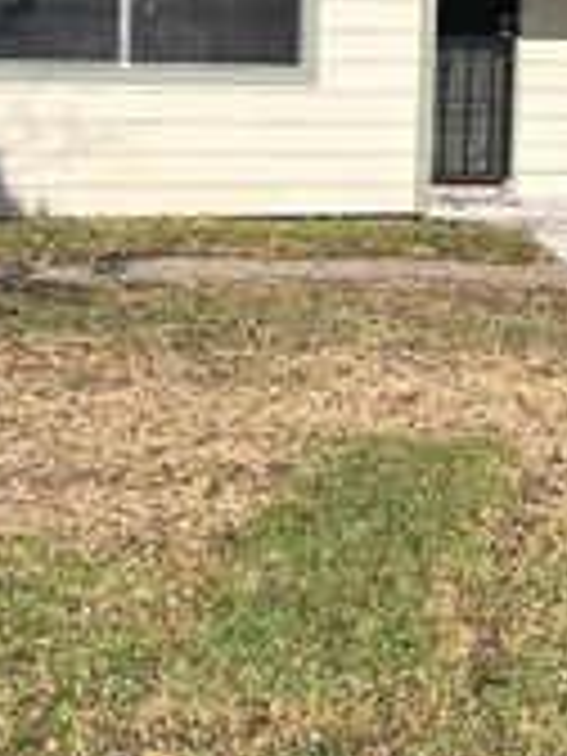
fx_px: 2249
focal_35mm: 103
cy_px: 164
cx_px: 423
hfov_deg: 14.3
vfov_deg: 18.9
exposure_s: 1/4831
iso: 50
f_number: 1.5
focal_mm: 5.7
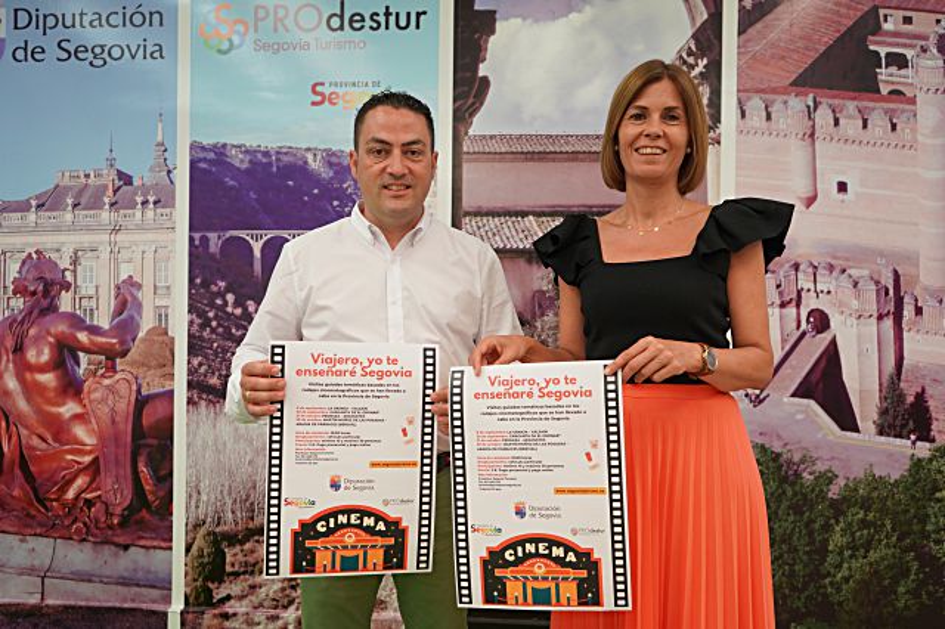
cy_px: 314
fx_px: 761
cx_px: 472
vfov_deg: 44.9
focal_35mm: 29
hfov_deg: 63.7
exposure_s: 1/160
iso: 1000
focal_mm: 29
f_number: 4
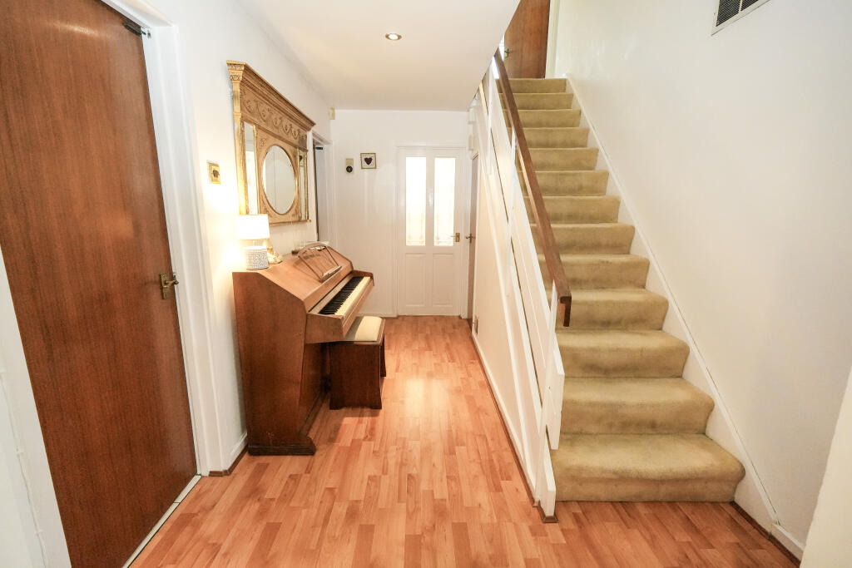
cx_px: 426
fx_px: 391
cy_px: 284
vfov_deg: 72.1
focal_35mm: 16
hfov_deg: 95.0
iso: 5000
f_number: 4
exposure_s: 1/160
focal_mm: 11
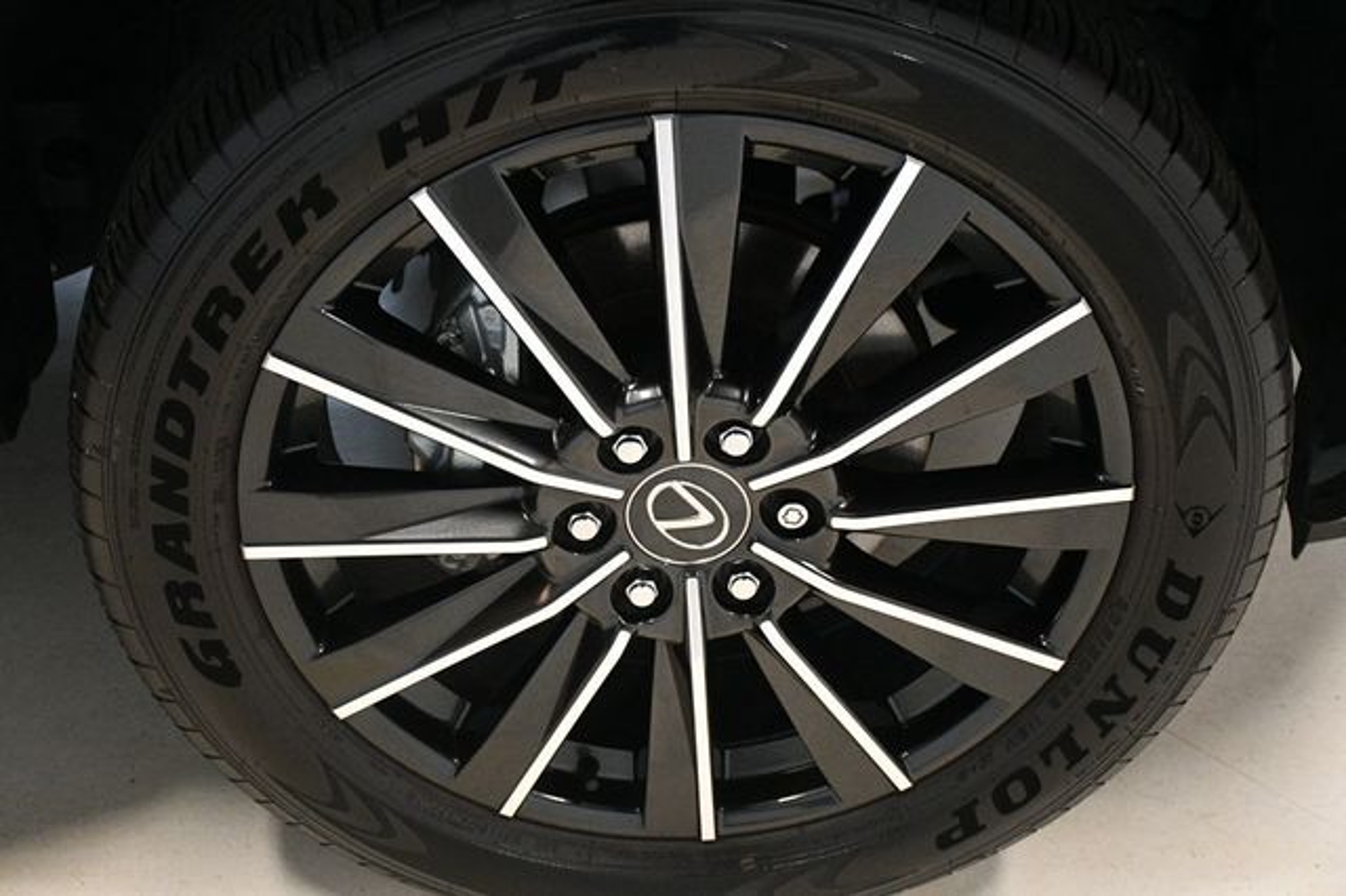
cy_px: 448
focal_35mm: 57
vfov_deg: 23.8
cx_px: 673
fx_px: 2130
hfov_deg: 35.1
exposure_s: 1/100
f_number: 4.2
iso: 3200
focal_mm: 38
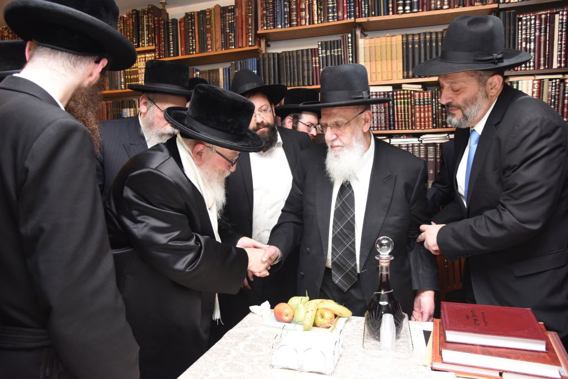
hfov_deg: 67.4
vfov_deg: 47.9
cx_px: 284
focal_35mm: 27
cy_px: 190
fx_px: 426
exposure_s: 1/125
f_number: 5
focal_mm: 27
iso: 1250
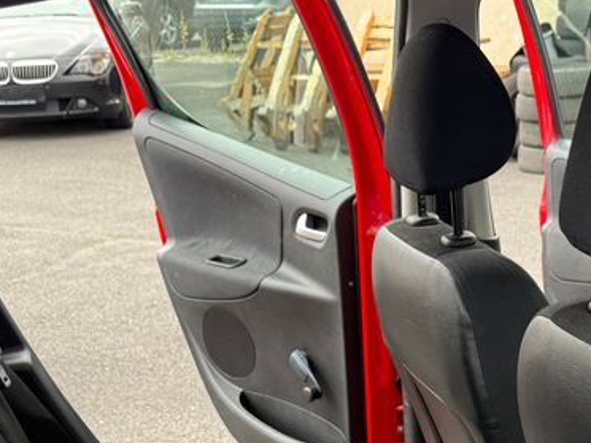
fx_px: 1127
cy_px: 575
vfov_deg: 20.4
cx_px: 372
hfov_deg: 29.3
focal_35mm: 66
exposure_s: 1/243
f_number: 1.78
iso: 125
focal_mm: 6.76
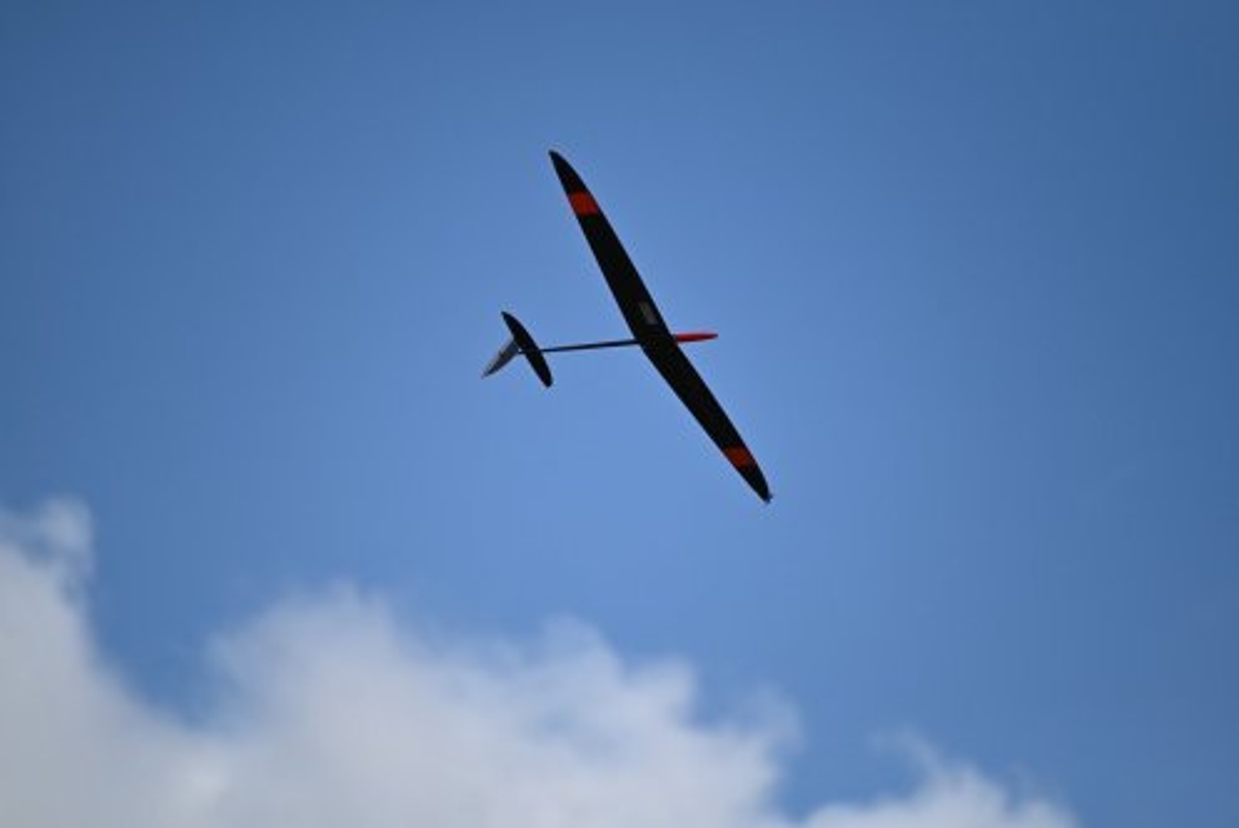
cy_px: 414
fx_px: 13774
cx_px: 620
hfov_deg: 5.2
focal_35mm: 400
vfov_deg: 3.4
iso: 1250
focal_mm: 400
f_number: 6.3
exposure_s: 1/6400
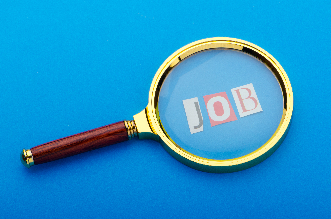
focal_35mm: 158
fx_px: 1445
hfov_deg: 13.1
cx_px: 166
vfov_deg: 8.7
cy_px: 110
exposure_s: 1/200
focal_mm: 105
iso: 100
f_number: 18
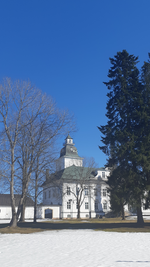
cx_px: 86
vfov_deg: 55.3
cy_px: 137
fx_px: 255
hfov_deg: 32.8
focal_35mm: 36
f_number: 1.7
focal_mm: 3.93
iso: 40
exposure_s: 1/2278
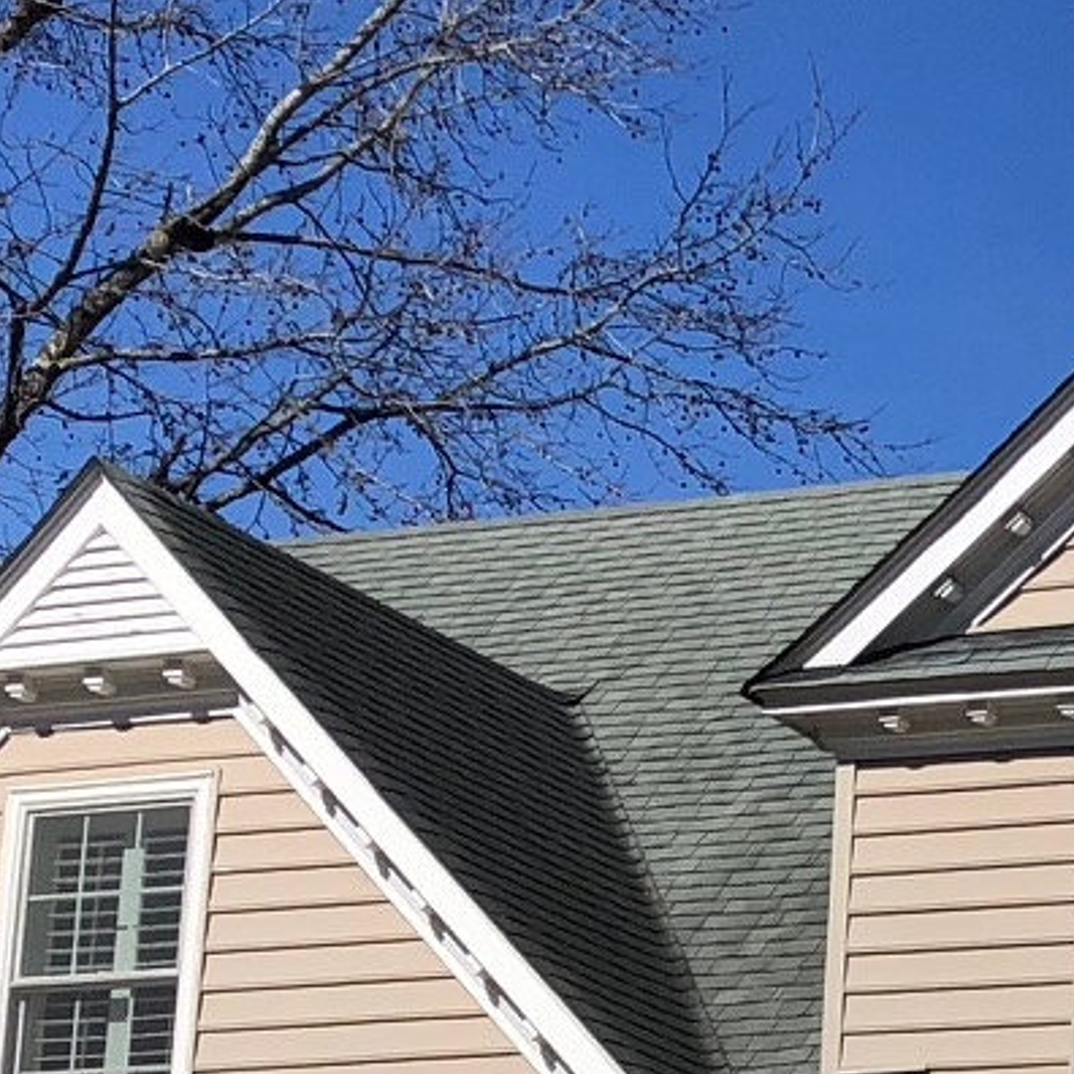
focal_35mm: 126
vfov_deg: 13.5
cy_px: 1253
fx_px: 4423
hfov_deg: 13.1
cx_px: 1630
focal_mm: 3.99
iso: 20
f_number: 1.8
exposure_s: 1/3247
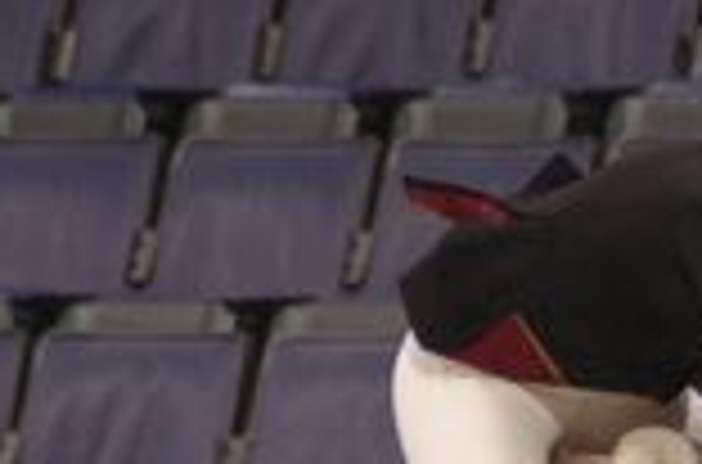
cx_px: 806
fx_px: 32350
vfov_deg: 0.8
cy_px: 734
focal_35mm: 1664
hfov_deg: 1.2
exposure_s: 1/250
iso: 400
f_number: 5.6
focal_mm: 270
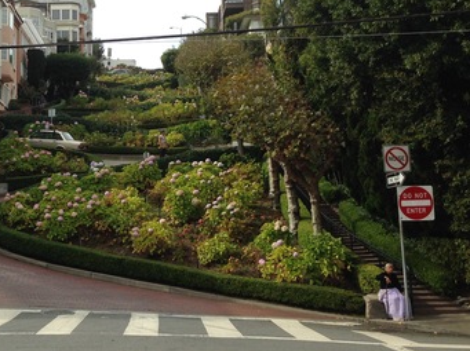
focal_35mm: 62
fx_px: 841
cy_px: 154
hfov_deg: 30.7
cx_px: 117
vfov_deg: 23.6
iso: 50
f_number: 2.4
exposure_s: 1/1178
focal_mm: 4.12
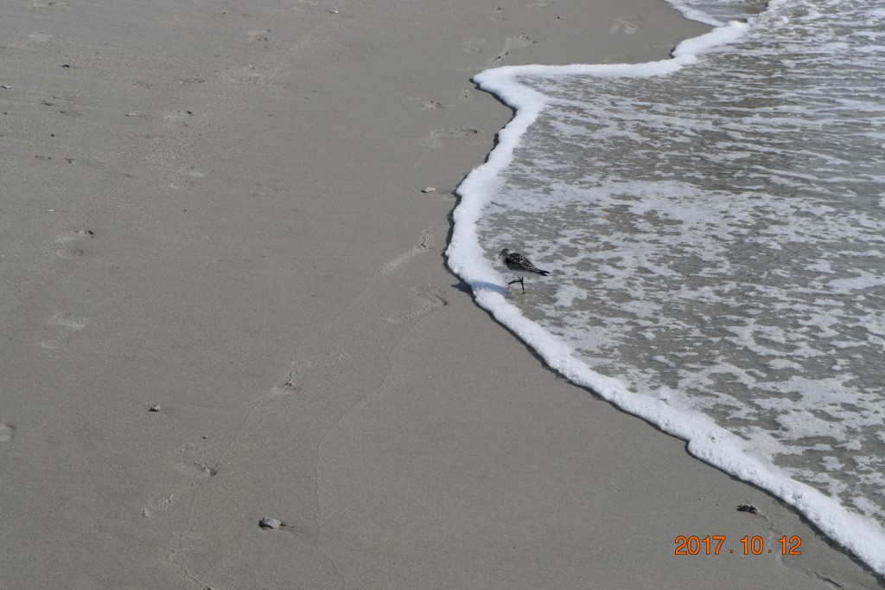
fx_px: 2027
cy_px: 295
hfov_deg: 24.6
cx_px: 442
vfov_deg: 16.5
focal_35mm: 82
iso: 200
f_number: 11
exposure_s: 1/500
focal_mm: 55
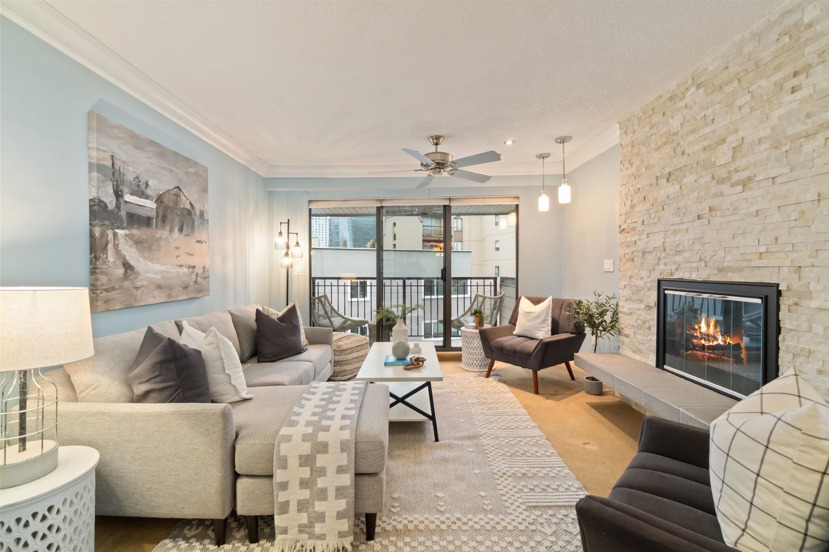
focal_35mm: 15
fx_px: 345
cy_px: 276
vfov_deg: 77.3
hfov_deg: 100.4
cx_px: 414
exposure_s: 1/5
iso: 800
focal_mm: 10
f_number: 9
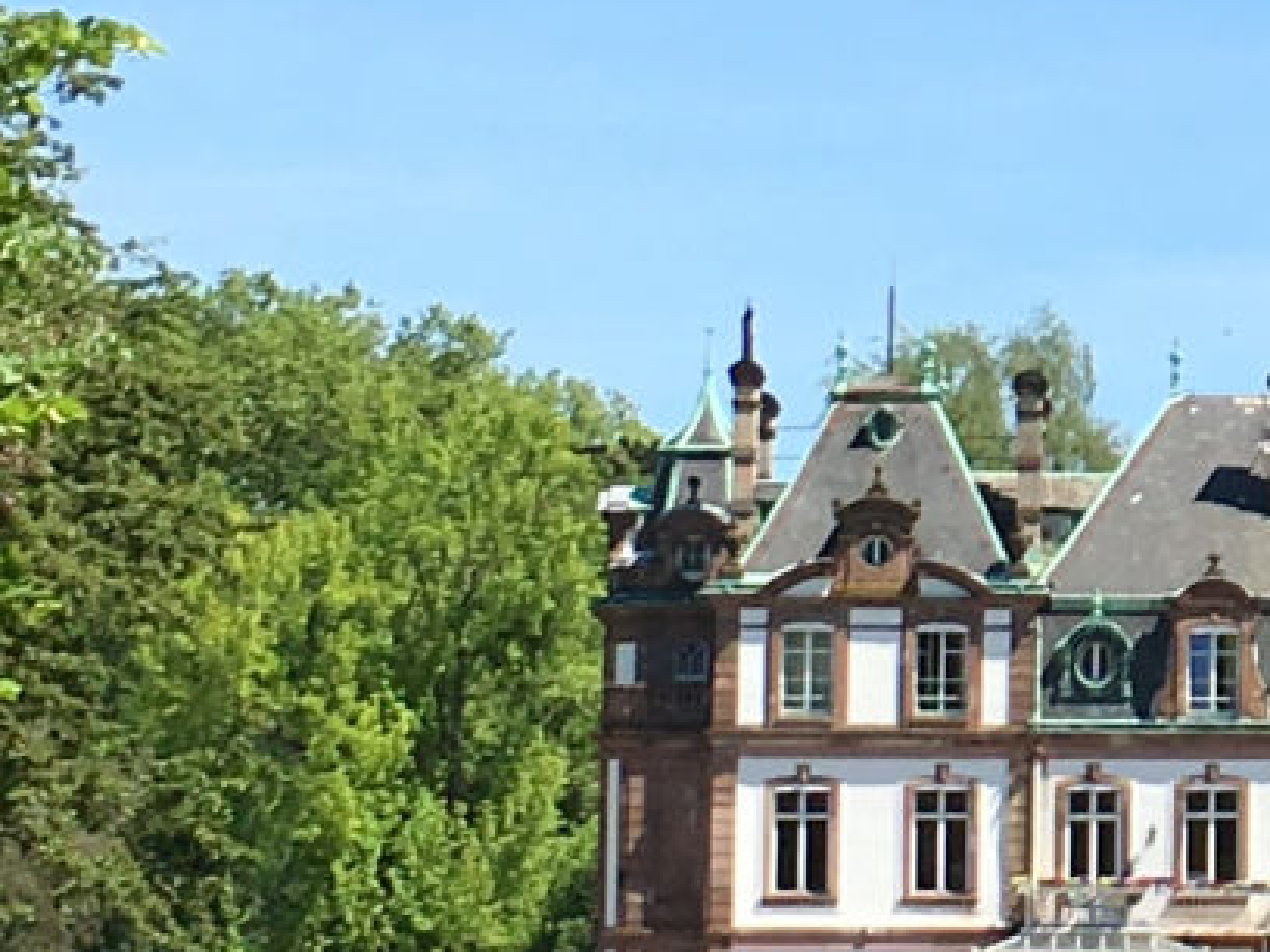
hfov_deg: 10.5
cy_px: 187
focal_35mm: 182
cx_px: 1893
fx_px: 6677
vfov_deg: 8.1
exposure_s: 1/1923
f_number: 2.2
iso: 25
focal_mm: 4.15
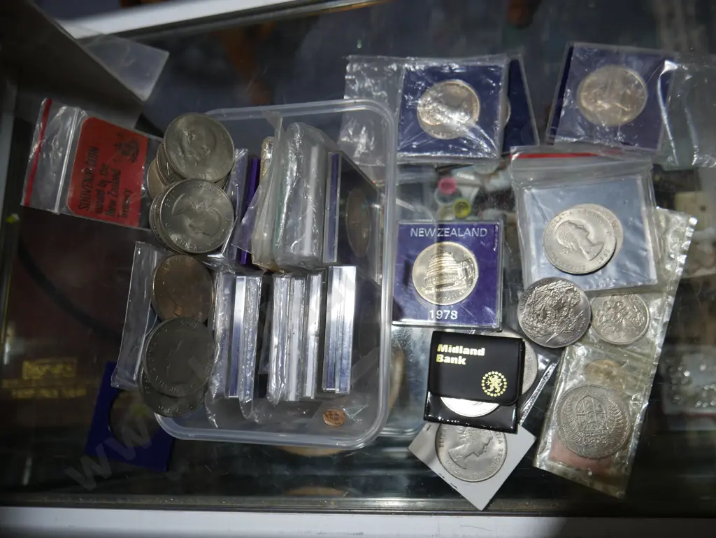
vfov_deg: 49.8
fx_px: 579
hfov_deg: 63.4
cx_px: 358
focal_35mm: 28
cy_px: 269
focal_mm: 14
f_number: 4
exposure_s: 1/160
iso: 200
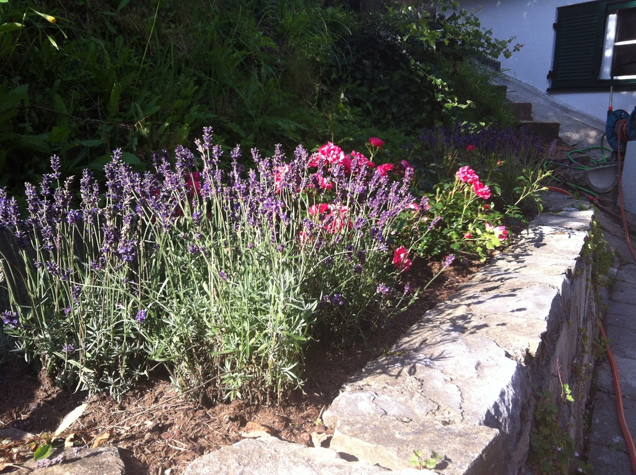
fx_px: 642
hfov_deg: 52.7
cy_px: 238
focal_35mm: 35
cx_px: 318
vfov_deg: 40.6
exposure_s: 1/308
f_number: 2.8
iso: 80
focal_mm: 3.85
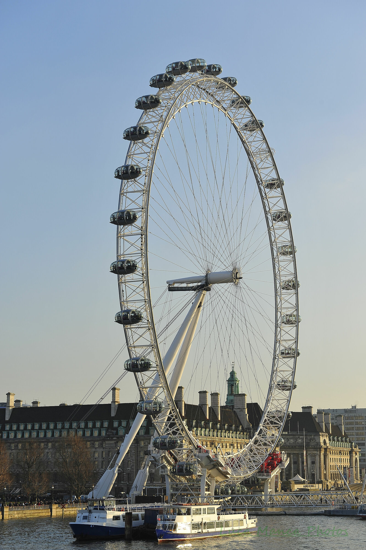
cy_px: 275
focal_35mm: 70
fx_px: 1069
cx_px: 183
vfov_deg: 28.9
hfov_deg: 19.4
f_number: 9
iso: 200
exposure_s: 1/250
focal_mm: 70
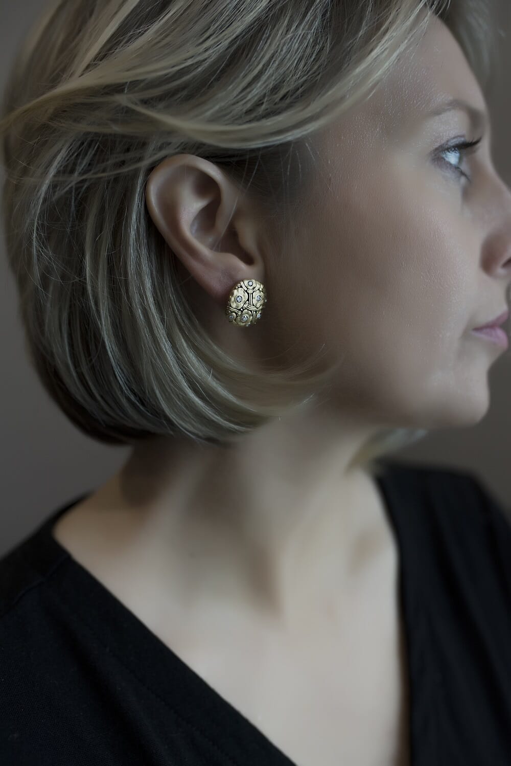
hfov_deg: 37.9
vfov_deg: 54.4
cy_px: 383
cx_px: 256
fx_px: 744
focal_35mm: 35
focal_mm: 35
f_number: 3.2
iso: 500
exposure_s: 1/160
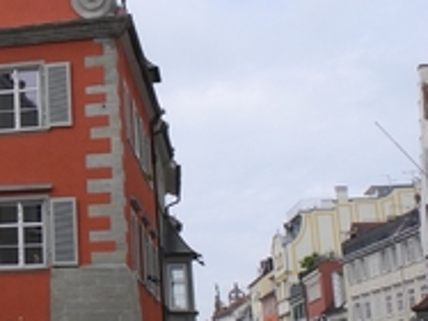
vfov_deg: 16.2
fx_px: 1112
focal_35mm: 90
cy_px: 34
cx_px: -254
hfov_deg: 18.7
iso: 100
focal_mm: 6
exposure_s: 1/1000
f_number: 4
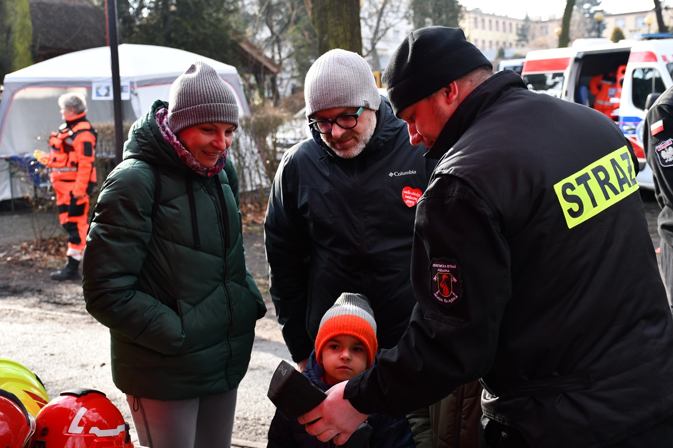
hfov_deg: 35.1
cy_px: 224
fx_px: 1065
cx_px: 336
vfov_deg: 23.8
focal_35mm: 57
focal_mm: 38
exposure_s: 1/250
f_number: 4.5
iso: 400
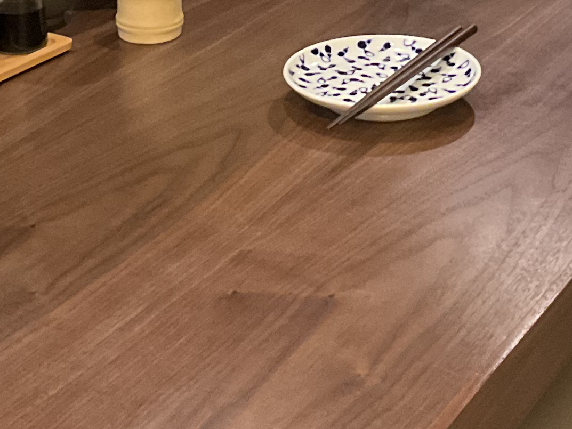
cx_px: 400
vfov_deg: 13.3
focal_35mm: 109
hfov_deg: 18.0
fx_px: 1801
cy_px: -63
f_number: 1.8
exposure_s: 1/25
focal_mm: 3
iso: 320
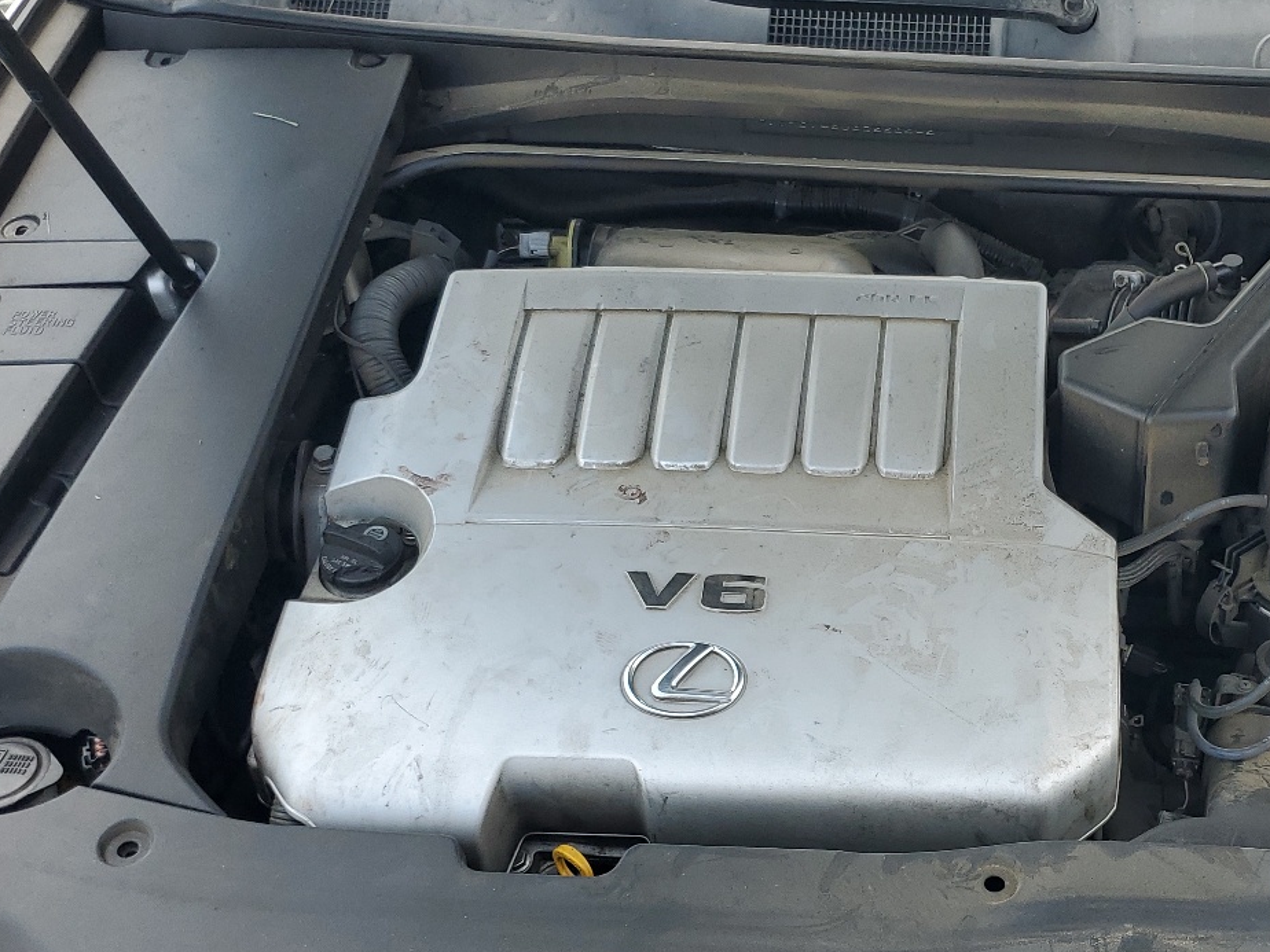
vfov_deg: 32.1
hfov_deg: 41.0
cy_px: 580
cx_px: 933
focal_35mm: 45
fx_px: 1651
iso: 50
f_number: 1.5
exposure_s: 1/714
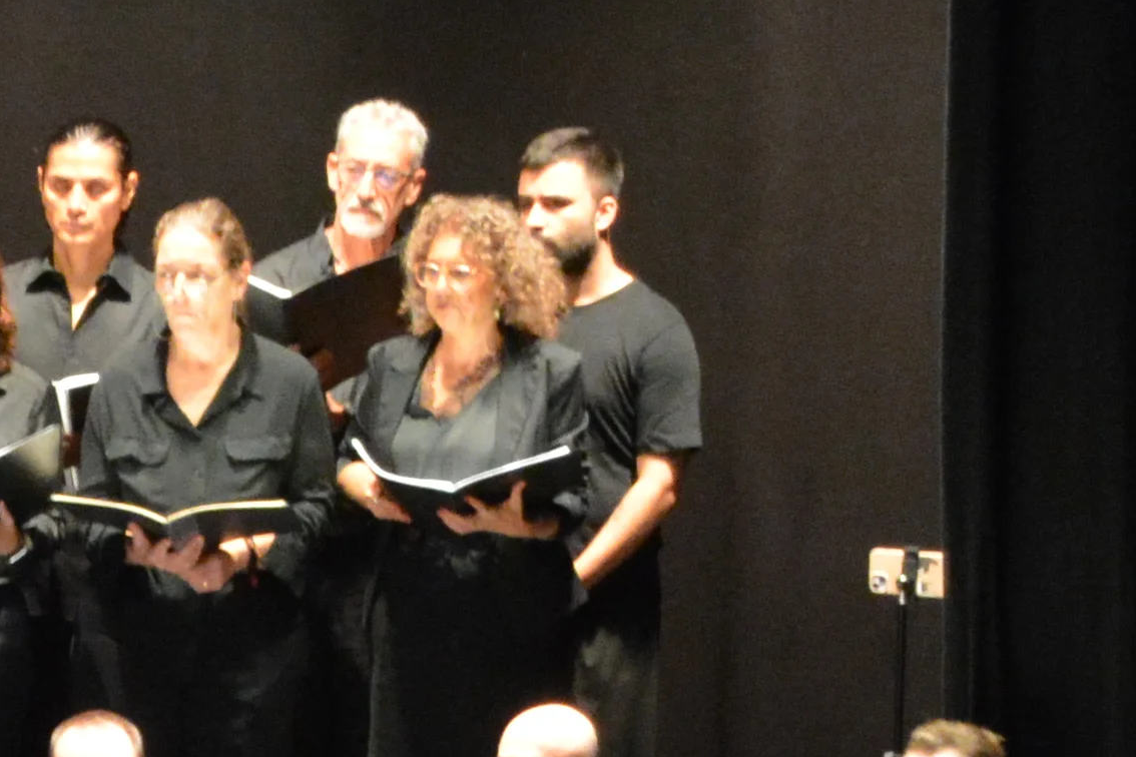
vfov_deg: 3.8
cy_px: 758
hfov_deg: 5.6
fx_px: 11517
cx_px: -362
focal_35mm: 365
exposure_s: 1/25
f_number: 4.8
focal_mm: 46
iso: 3200
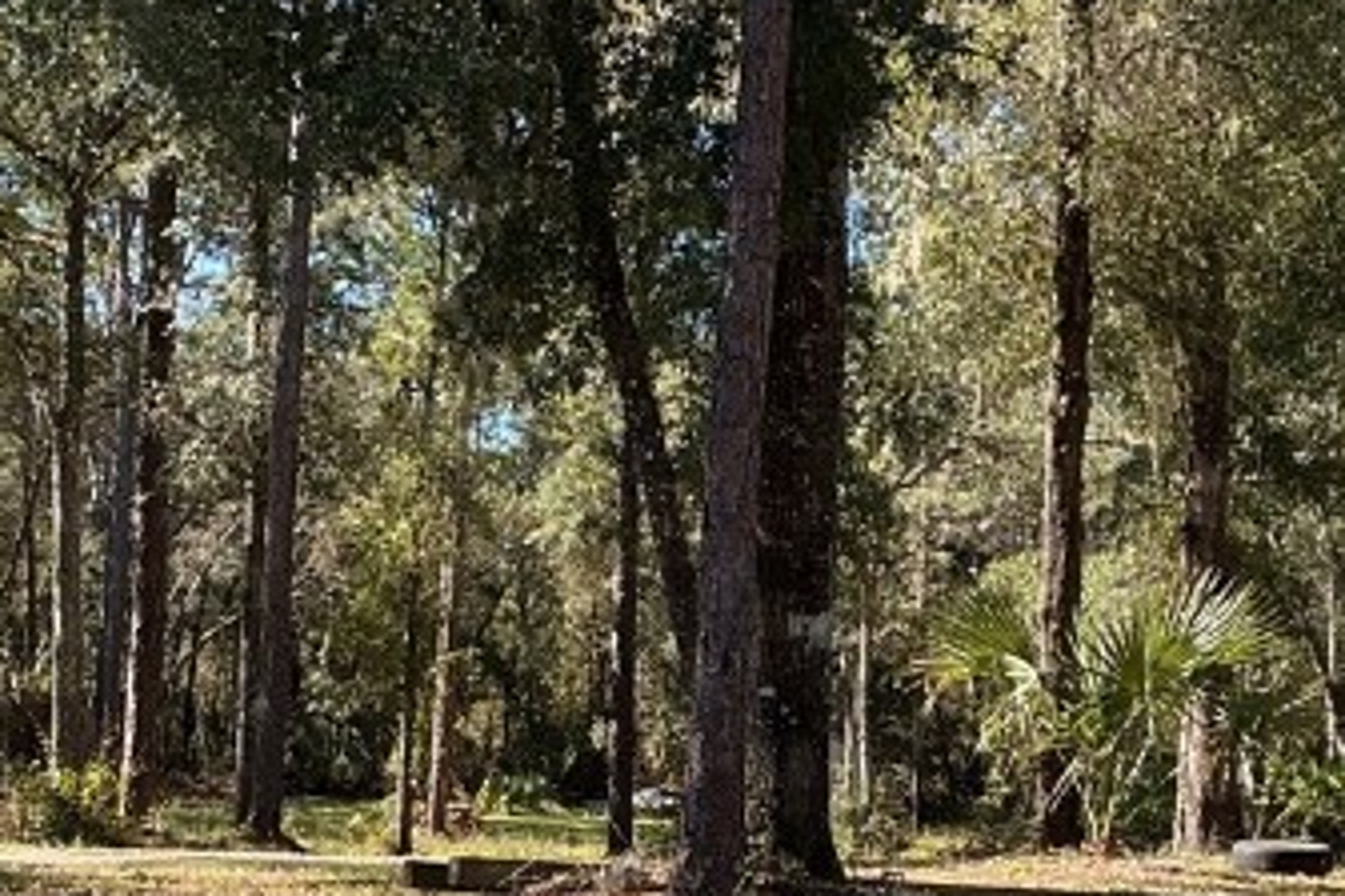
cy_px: 520
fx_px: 3437
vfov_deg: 14.9
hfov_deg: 22.1
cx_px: 628
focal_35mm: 92
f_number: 1.8
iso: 25
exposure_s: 1/394
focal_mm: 3
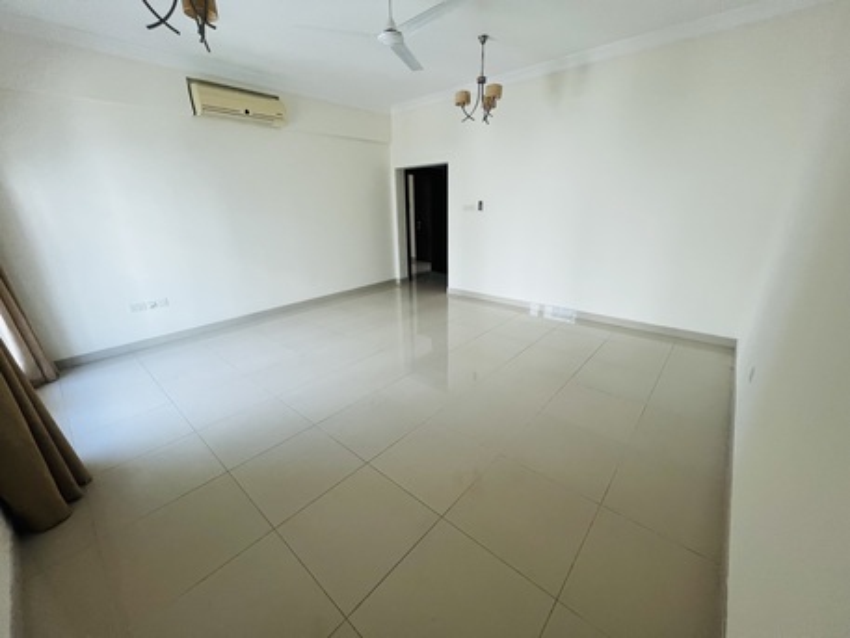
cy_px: 319
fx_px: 319
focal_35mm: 13
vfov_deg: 89.9
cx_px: 425
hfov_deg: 106.2
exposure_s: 1/99
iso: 200
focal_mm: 1.57
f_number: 1.8
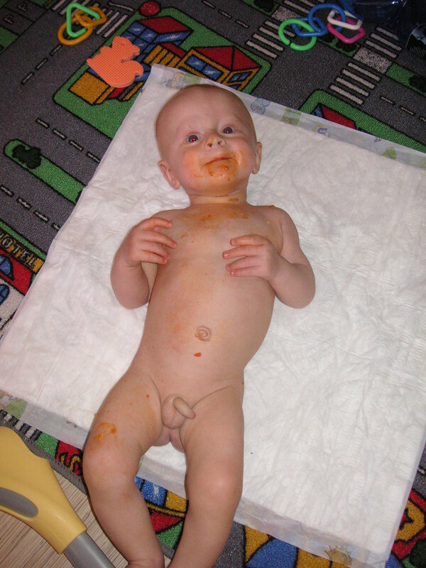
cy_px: 284
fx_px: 607
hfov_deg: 38.7
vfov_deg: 50.1
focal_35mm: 37
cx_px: 213
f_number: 2.8
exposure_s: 1/45
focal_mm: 6.1
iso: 160
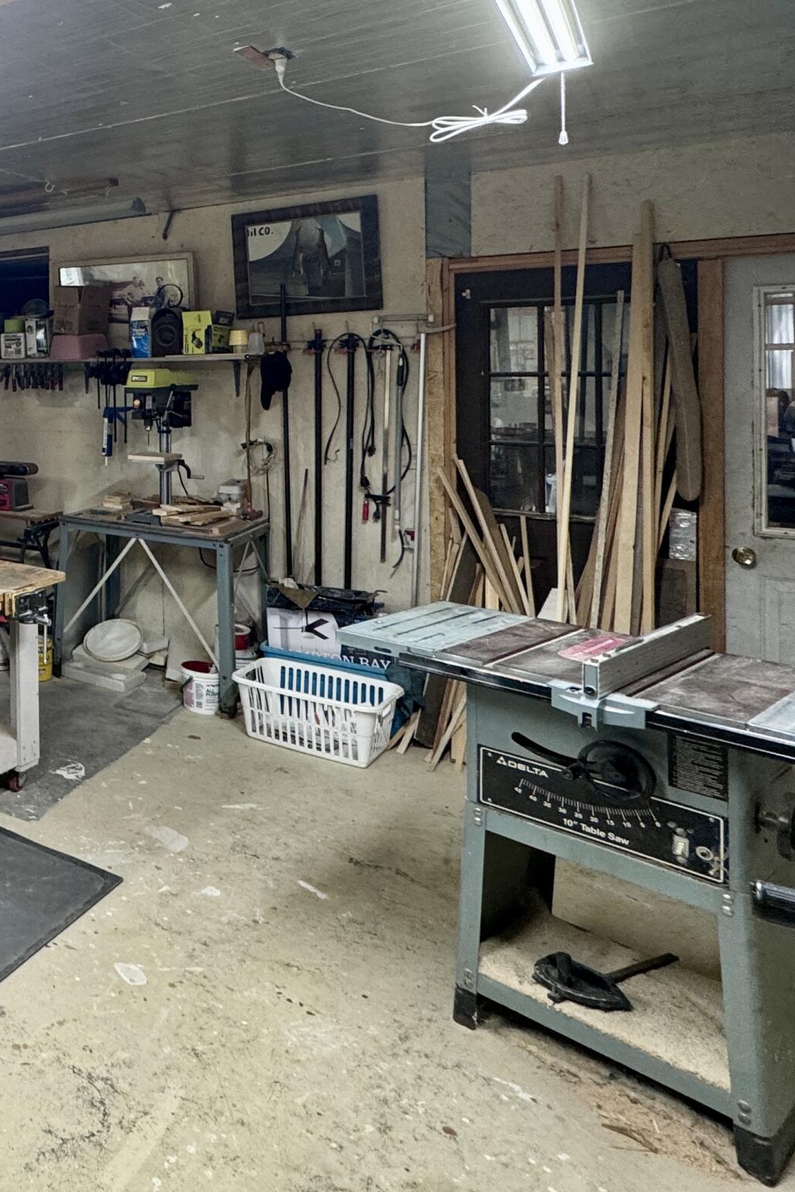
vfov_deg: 63.4
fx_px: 927
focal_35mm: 28
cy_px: 372
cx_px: -219
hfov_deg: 34.3
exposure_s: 1/60
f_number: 2.2
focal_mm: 2.22
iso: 200
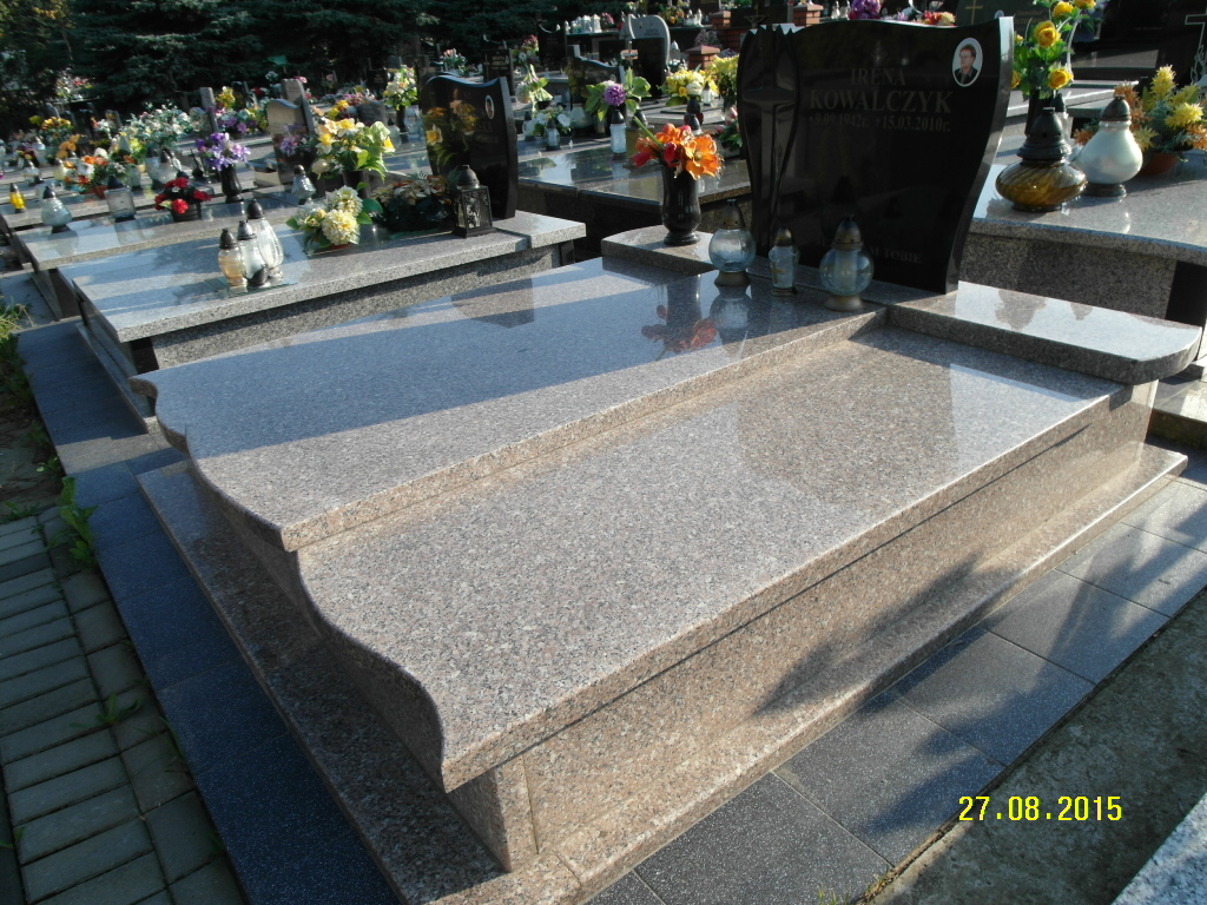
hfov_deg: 71.6
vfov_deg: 56.8
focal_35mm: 24
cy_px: 452
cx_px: 604
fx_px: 837
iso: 80
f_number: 3.9
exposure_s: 1/350
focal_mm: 5.2
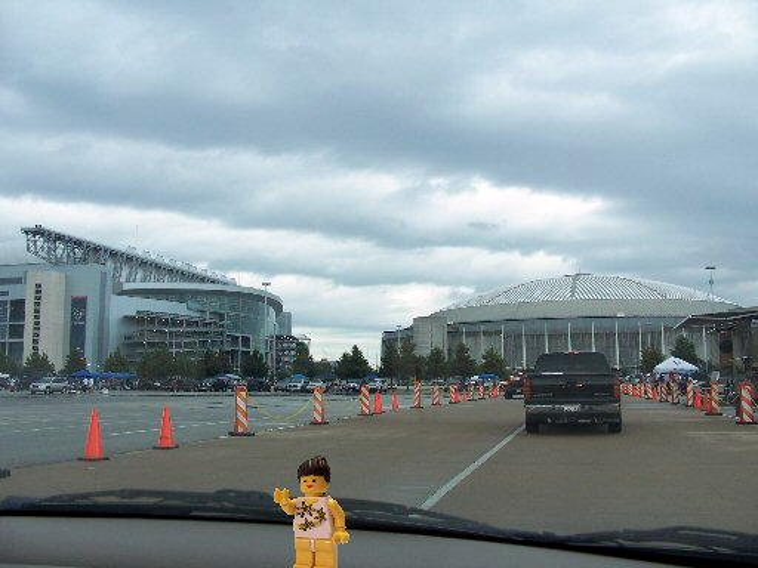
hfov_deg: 52.6
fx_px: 766
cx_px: 379
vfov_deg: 40.7
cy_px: 284
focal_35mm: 35
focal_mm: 6
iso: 80
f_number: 2.8
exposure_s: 1/180
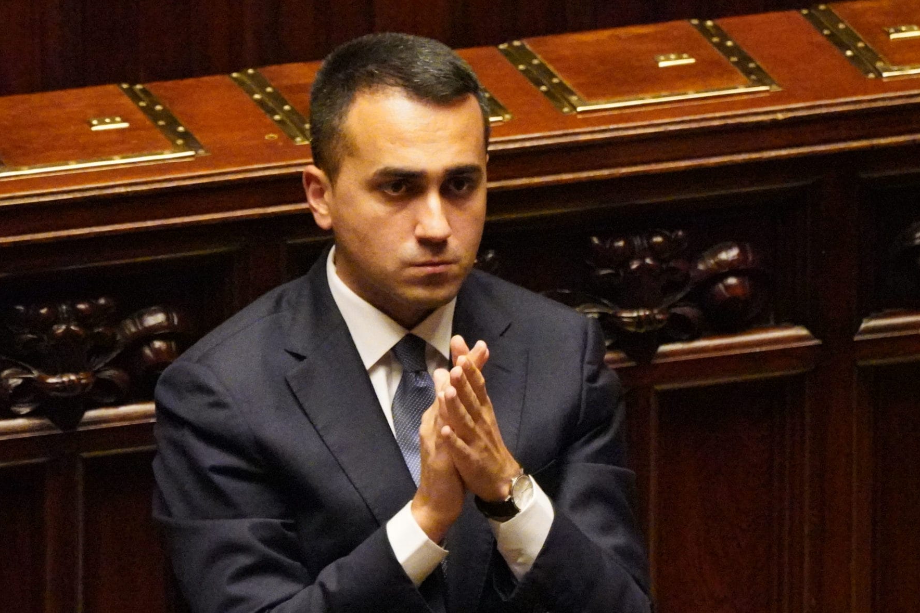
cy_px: 277
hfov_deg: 2.4
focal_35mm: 869
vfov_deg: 1.6
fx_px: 22208
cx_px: 390
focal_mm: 400
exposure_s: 1/200
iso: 25600
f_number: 5.6
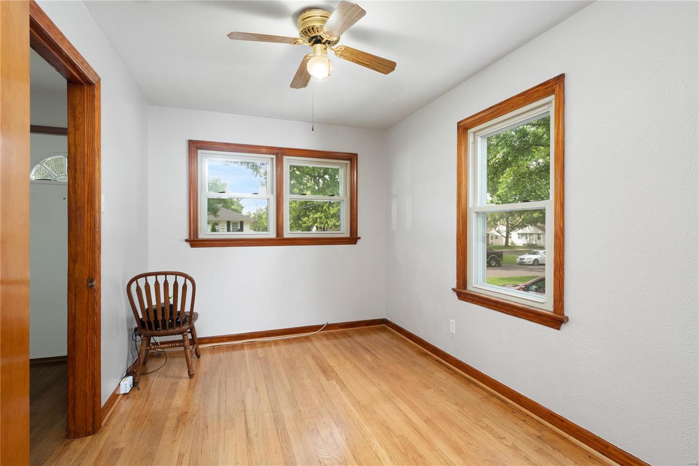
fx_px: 311
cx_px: 350
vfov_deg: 73.7
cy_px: 233
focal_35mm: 16
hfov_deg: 96.7
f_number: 8
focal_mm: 8
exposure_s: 1/4
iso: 400
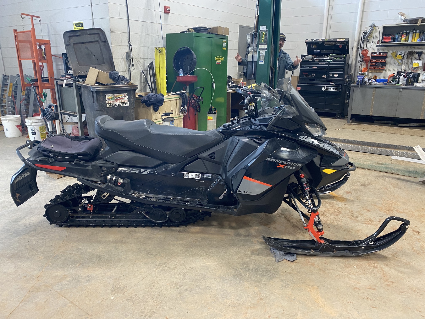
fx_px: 319
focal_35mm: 26
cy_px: 160
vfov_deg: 53.1
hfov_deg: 67.3
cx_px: 212
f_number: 1.8
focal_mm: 4.25
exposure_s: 1/60
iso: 160
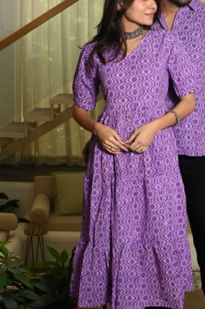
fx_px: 599
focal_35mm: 70
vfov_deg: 28.9
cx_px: 150
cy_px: 148
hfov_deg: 19.3
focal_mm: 45
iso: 640
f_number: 8
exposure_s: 1/160
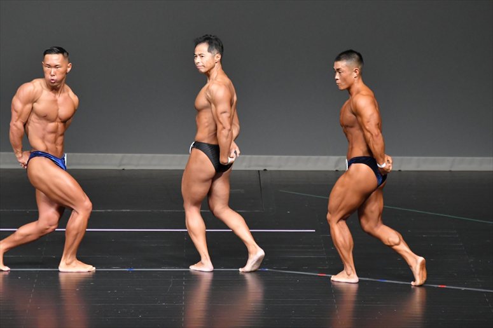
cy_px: 164
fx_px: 4312
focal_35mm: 315
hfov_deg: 6.5
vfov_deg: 4.4
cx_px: 246
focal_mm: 210
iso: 5000
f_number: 5.6
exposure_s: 1/400
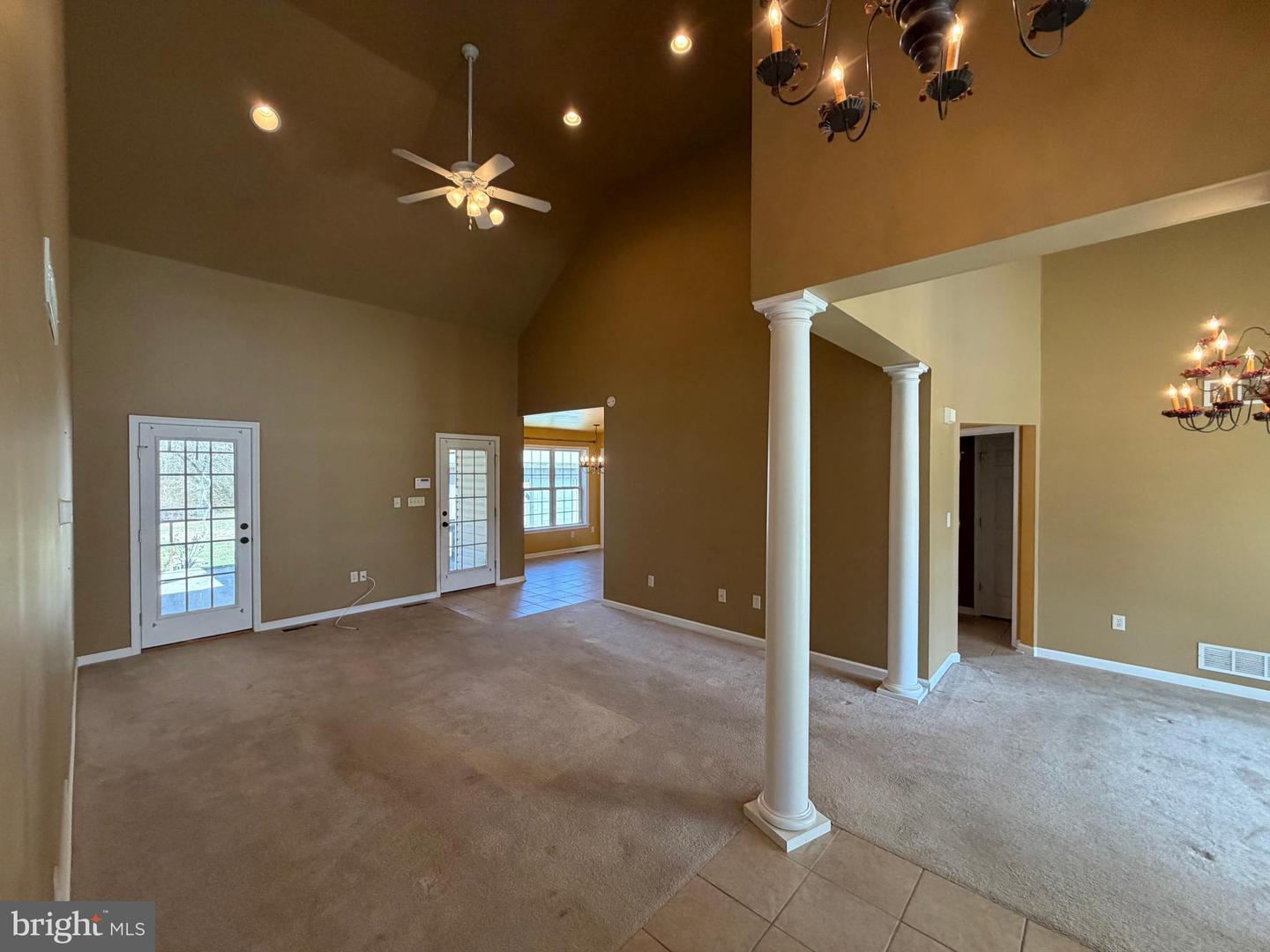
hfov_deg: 102.1
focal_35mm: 14
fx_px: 514
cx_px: 635
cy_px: 476
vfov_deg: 85.7
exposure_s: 1/120
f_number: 2.2
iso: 250
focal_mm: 2.22
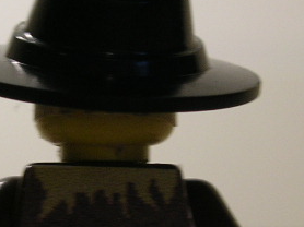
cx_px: 95
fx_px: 1228
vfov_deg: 10.6
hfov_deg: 14.1
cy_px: 158
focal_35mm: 140
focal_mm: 6.4
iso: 50
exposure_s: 1/50.1
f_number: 3
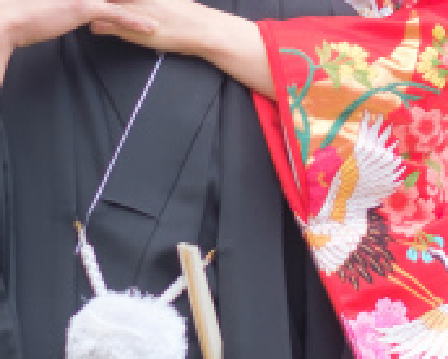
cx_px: 776
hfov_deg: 5.2
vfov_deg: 4.2
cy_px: -173
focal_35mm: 366
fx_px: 4858
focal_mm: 56
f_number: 2
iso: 200
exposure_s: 1/1250
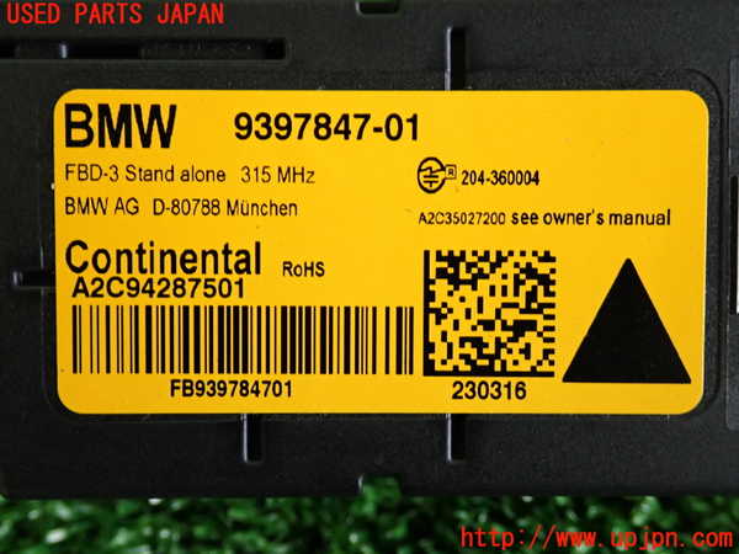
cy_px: 277
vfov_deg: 30.9
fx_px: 1003
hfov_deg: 40.4
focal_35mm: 47
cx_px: 370
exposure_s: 1/50
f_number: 3.1
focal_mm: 8.4
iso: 250
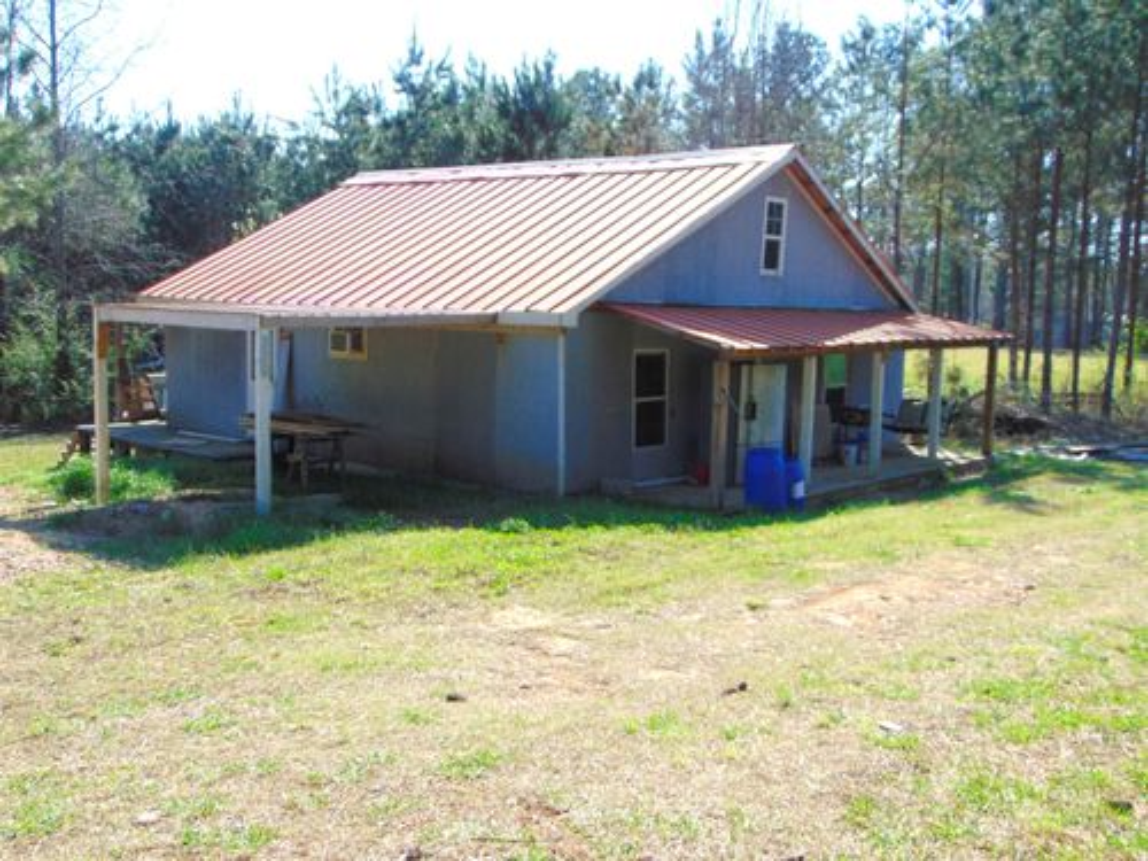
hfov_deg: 52.6
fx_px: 1161
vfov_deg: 40.7
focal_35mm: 35
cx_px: 574
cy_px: 430
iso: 80
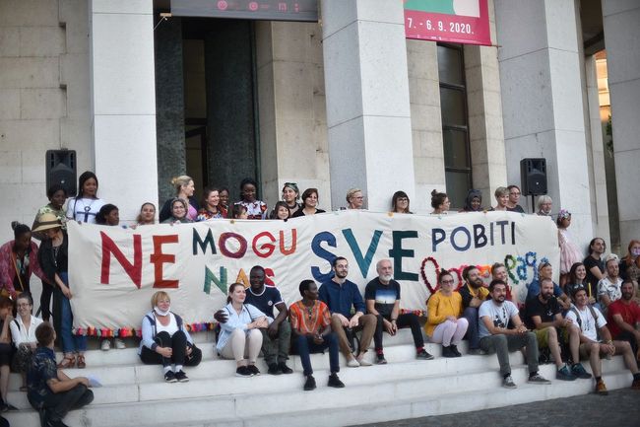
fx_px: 889
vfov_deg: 27.0
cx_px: 320
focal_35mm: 50
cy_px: 214
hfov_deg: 39.6
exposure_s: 1/640
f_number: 1.4
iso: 100
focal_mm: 50
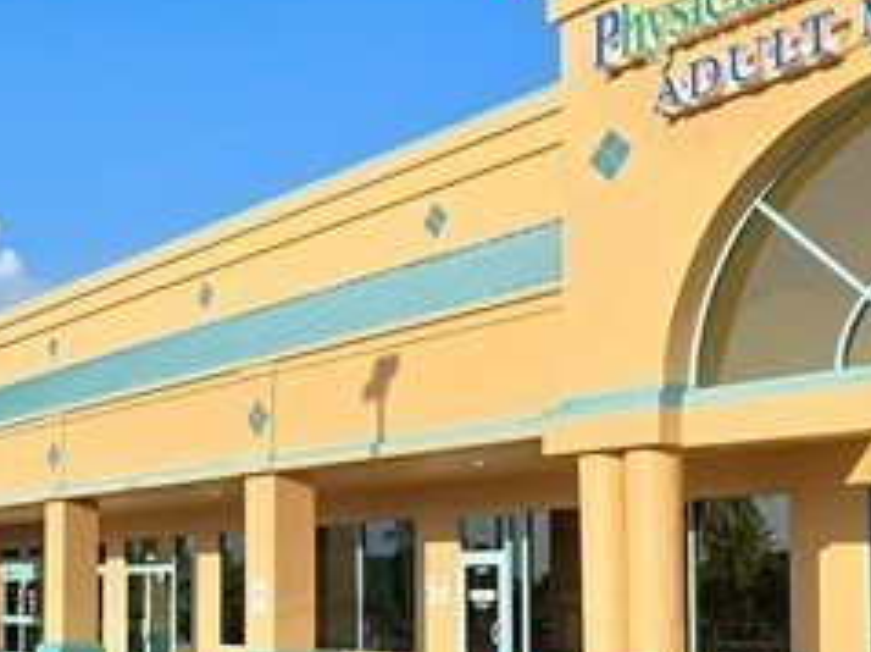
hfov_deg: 31.9
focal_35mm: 56
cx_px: 15
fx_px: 1408
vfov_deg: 25.4
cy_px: 560
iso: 20
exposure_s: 1/696
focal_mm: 2.2
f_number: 1.9
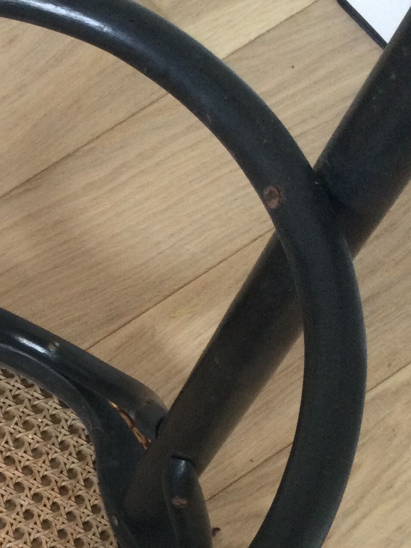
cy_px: 427
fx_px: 1266
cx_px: -88
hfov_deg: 17.5
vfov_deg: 24.1
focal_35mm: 80
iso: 125
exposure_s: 1/33
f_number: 2.4
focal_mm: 3.3
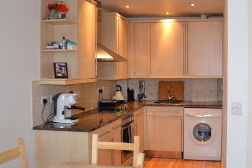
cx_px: 159
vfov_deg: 23.0
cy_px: 82
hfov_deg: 33.8
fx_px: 413
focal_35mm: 59
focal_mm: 30
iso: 900
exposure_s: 1/60
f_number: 4.2
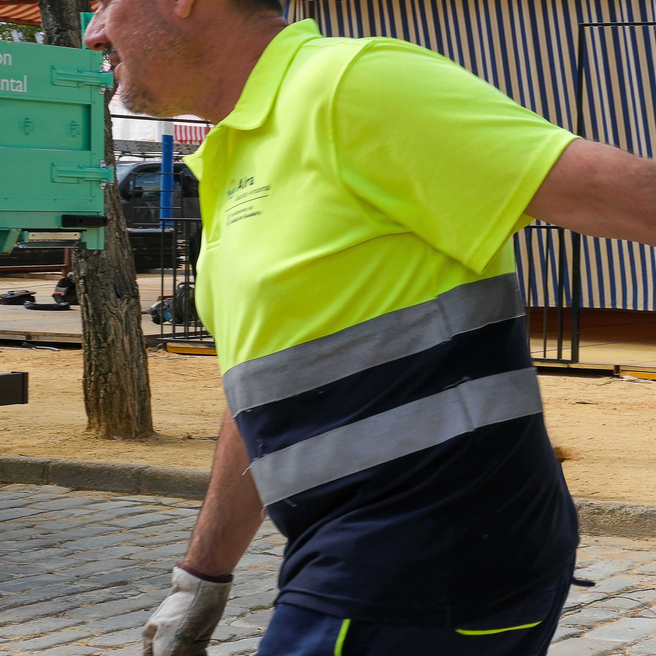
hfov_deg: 17.8
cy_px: 265
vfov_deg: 18.5
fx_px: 2015
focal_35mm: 94
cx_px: 730
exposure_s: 1/125
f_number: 9
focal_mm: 26.5
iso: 125
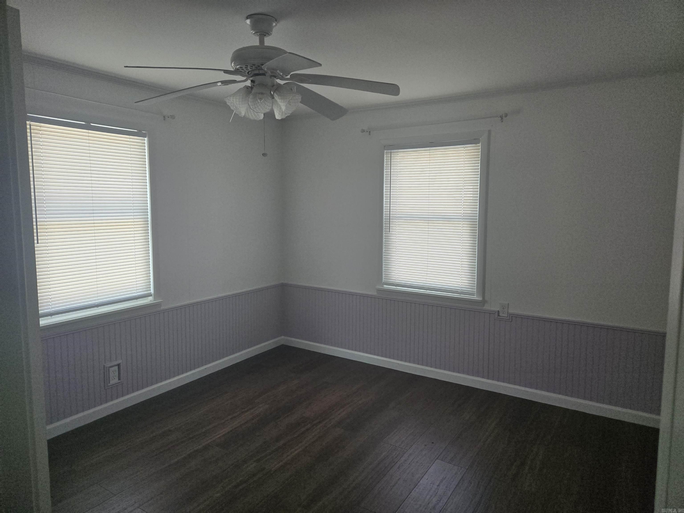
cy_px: 256
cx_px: 342
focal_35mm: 23
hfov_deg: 73.9
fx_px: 454
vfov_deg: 58.9
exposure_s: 1/120
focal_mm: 5.4
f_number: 1.8
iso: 160
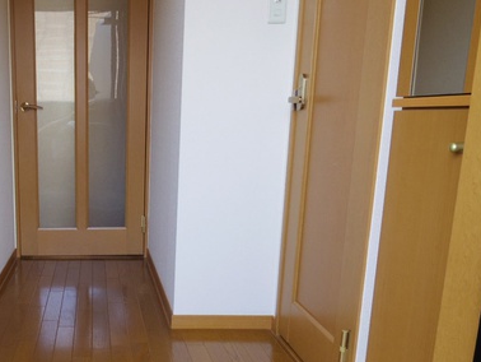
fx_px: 514
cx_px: 94
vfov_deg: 38.6
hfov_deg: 47.3
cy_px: 211
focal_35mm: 37
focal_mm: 4.3
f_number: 3.7
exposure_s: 1/40
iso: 160
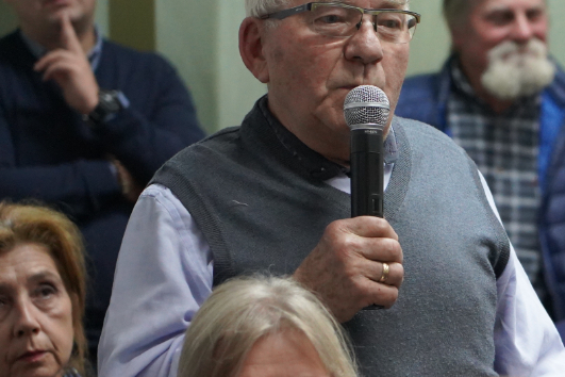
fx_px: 4033
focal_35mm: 257
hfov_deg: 7.9
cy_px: 270
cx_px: 655
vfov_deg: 5.3
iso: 6400
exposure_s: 1/160
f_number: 4
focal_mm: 105
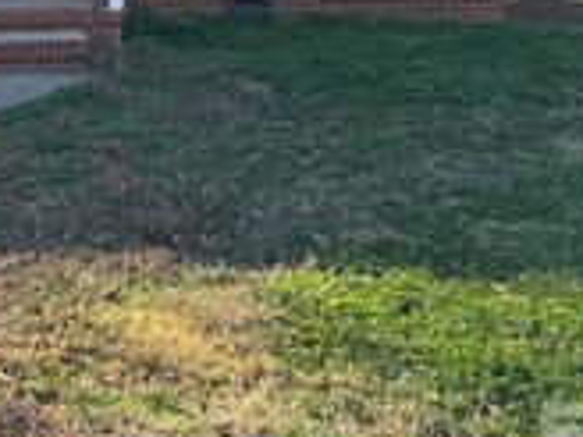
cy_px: -94
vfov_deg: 19.0
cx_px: -14
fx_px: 1229
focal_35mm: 73
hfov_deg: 25.2
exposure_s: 1/747
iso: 80
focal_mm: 6.76
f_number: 1.78
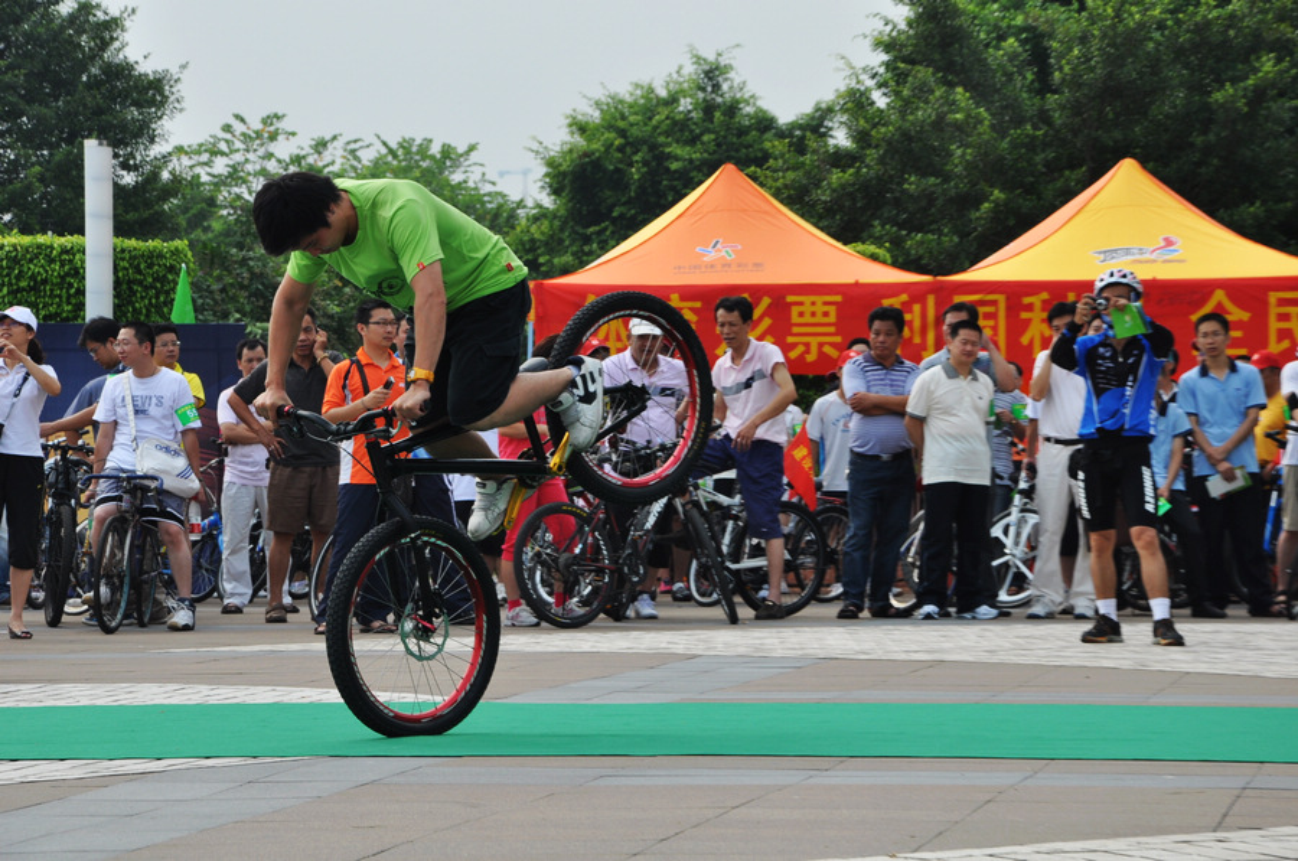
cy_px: 430
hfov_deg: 14.9
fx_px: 4968
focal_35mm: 138
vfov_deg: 9.9
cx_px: 649
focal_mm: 92
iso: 200
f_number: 9
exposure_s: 1/200
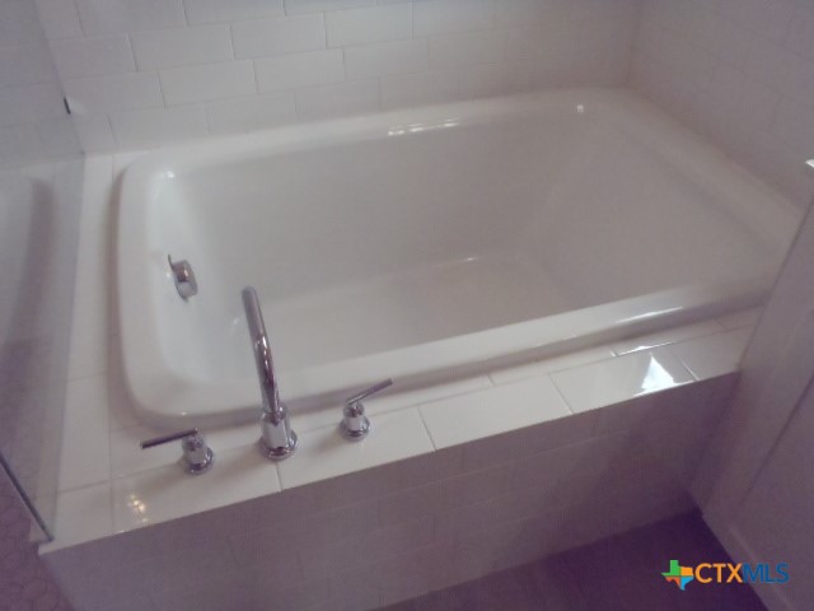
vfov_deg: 49.7
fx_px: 658
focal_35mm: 28
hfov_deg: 63.4
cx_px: 407
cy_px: 306
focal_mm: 5
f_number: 3.9
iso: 800
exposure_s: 1/250
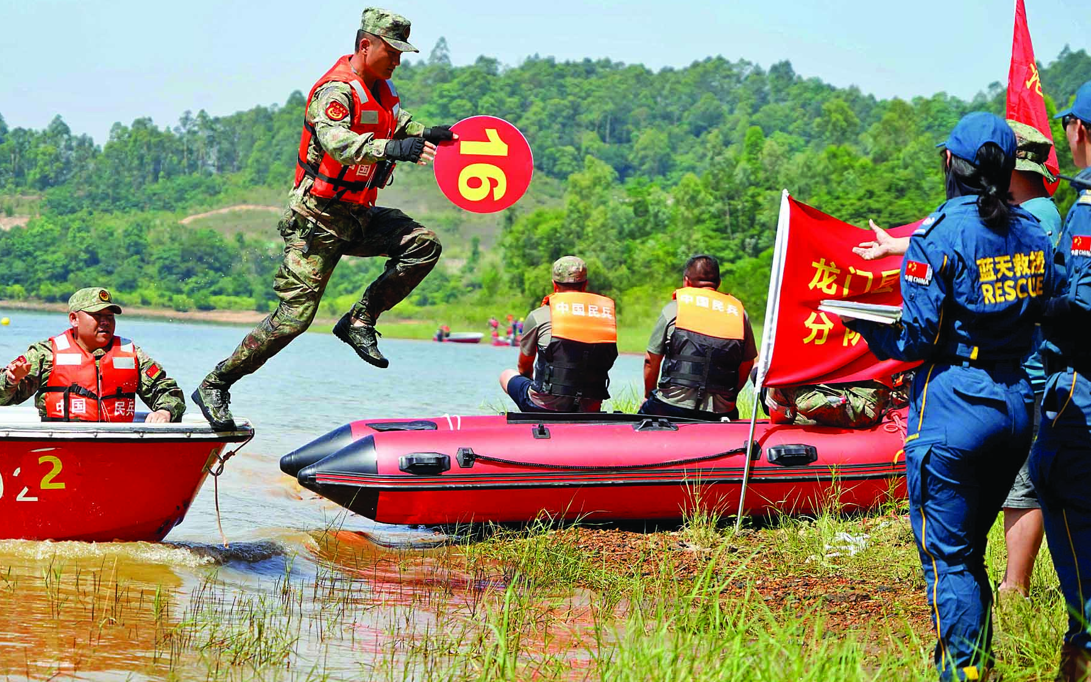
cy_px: 289
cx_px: 416
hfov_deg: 15.7
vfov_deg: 9.9
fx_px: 3955
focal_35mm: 133
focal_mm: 103
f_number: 6.3
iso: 640
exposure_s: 1/2500
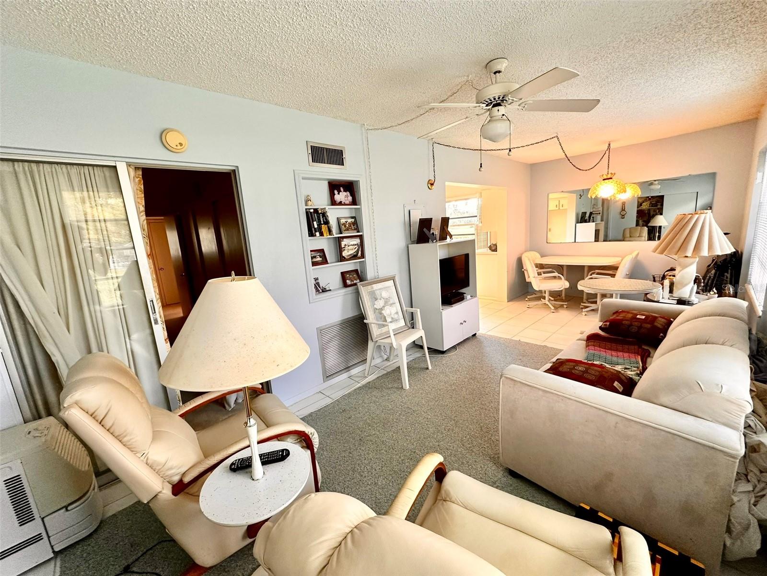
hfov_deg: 102.1
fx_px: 310
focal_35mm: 14
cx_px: 384
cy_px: 288
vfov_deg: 85.7
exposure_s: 1/60
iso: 160
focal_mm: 2.22
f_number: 2.2
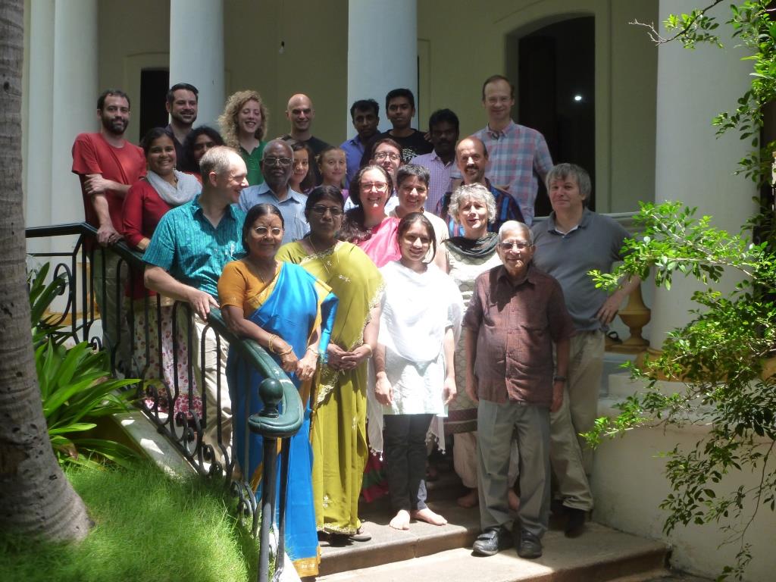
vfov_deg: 35.1
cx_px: 388
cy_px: 291
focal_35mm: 41
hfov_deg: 45.8
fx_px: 919
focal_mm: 7.4
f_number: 3.7
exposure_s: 1/160
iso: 160
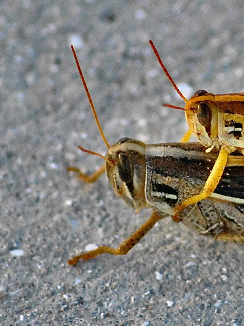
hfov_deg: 2.0
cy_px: 143
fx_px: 7077
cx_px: 281
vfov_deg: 2.6
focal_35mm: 753
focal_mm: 300
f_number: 5.6
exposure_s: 1/1000
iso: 1600
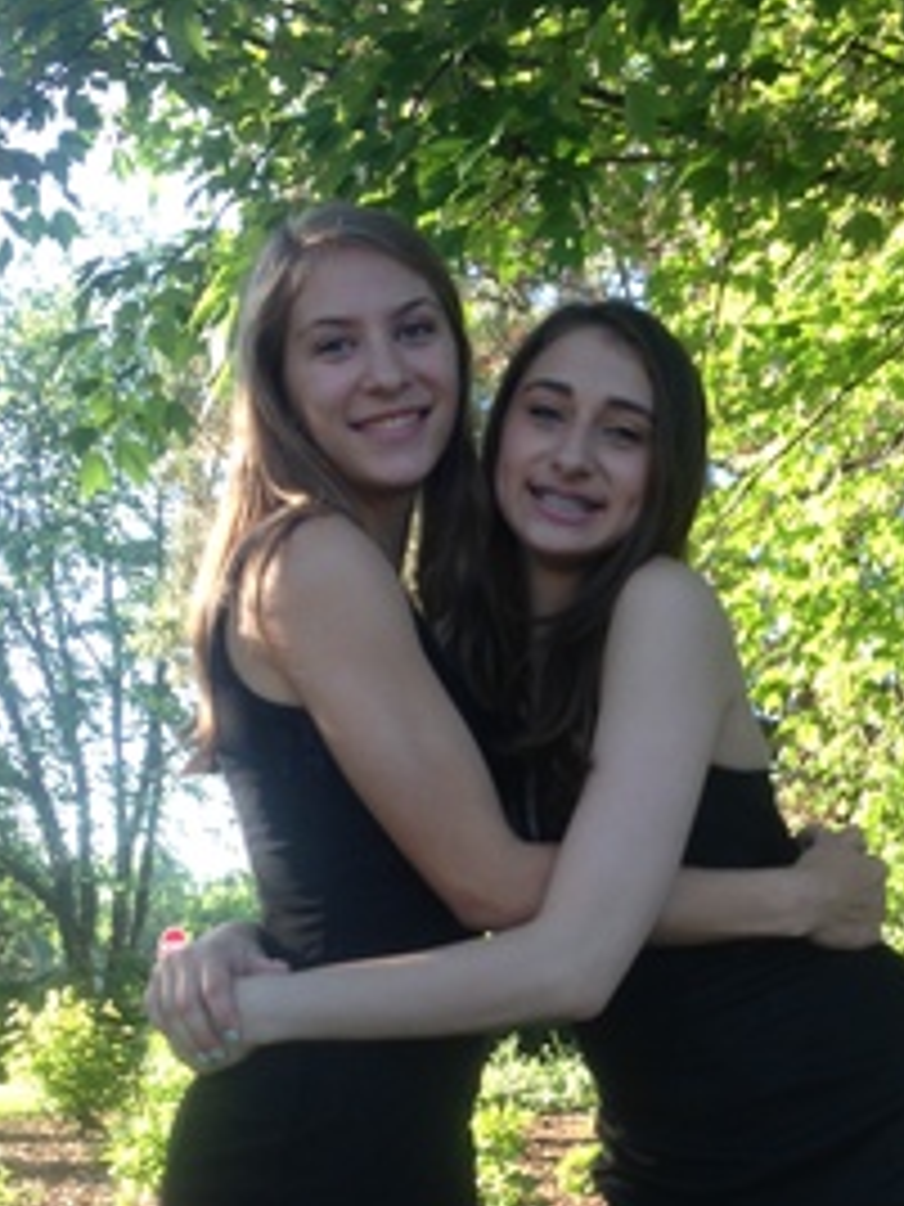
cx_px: 580
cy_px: 932
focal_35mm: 59
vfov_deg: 32.0
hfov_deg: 24.7
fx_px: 2054
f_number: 2.4
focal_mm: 4.12
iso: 50
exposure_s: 1/120
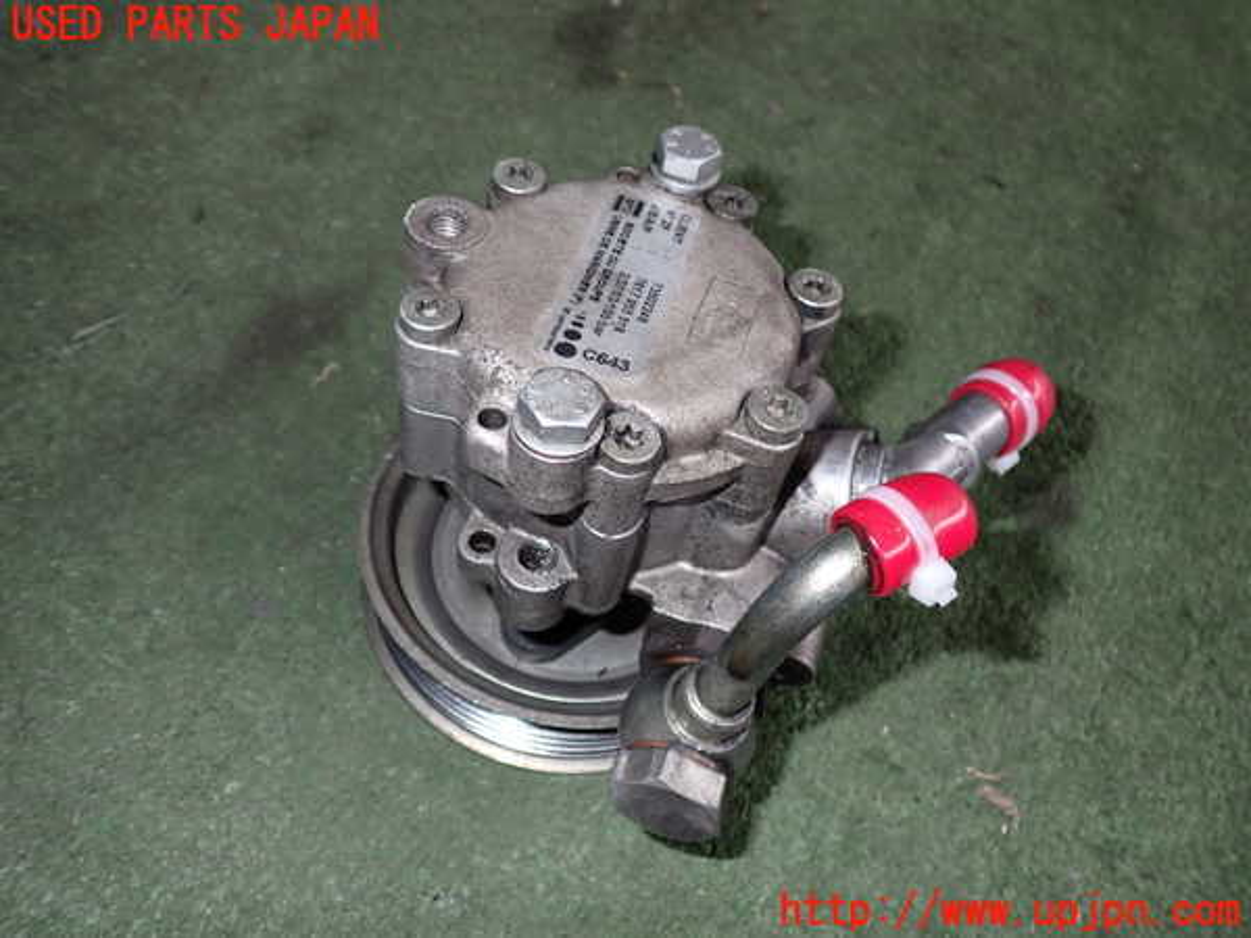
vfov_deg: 46.8
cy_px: 469
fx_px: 1084
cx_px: 626
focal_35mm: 30
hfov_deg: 60.0
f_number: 6.3
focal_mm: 5.4
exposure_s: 1/30
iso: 125
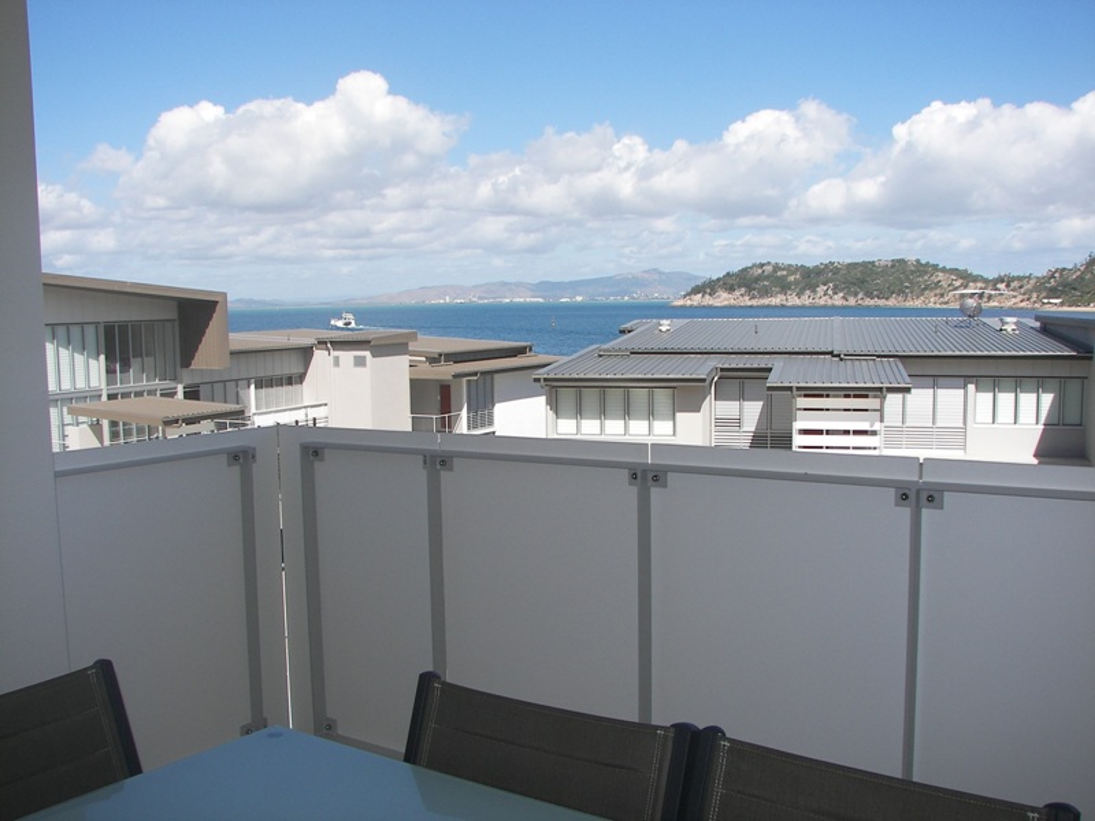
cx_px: 548
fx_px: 1139
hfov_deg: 51.4
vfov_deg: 39.7
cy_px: 410
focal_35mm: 36
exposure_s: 1/640
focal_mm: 6
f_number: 4
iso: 50
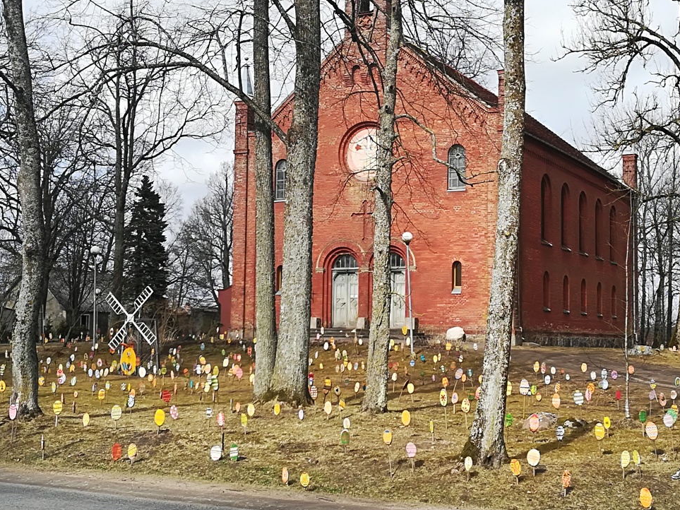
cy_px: 249
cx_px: 349
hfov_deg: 38.2
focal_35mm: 50
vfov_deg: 29.1
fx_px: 982
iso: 50
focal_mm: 3.83
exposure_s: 1/611
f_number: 2.2
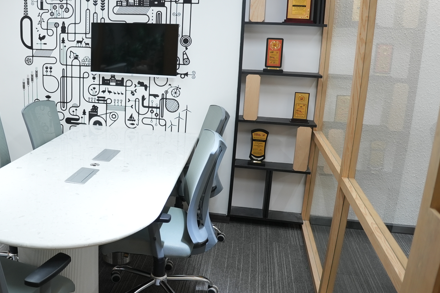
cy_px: 133
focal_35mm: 33
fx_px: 403
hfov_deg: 54.9
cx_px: 119
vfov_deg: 40.0
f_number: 2.8
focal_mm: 20
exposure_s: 1/100
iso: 500
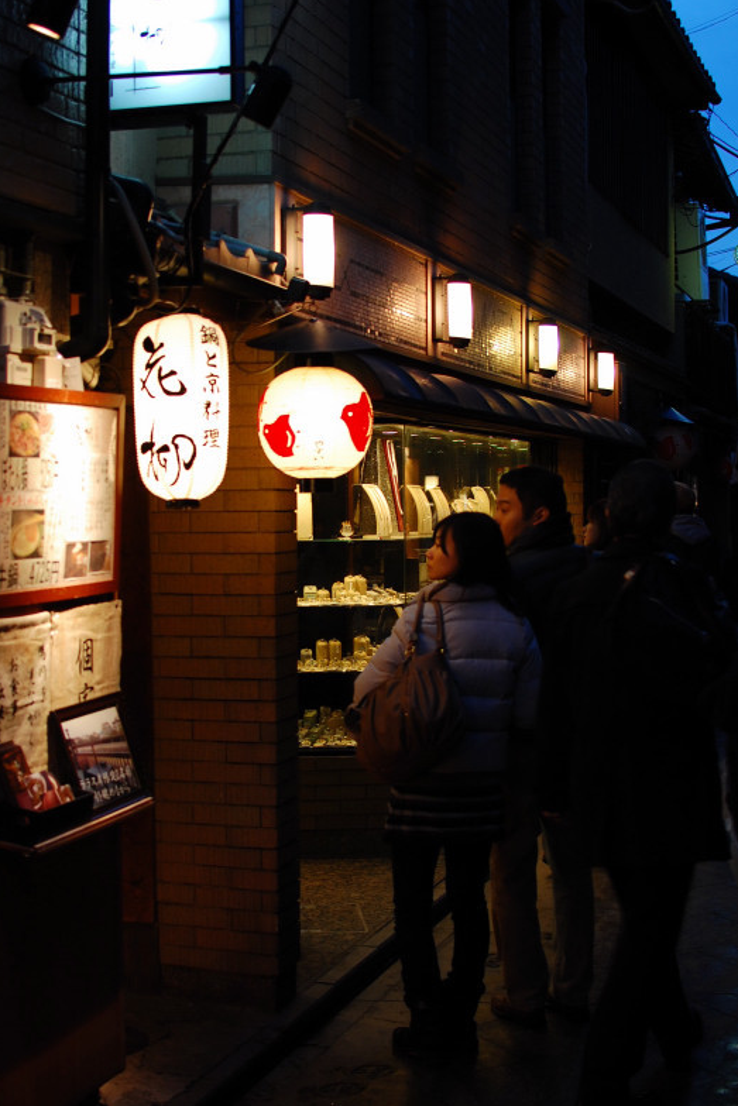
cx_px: 366
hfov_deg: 25.3
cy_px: 547
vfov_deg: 37.2
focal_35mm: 54
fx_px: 1645
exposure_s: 1/30
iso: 250
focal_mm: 35
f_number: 2.8
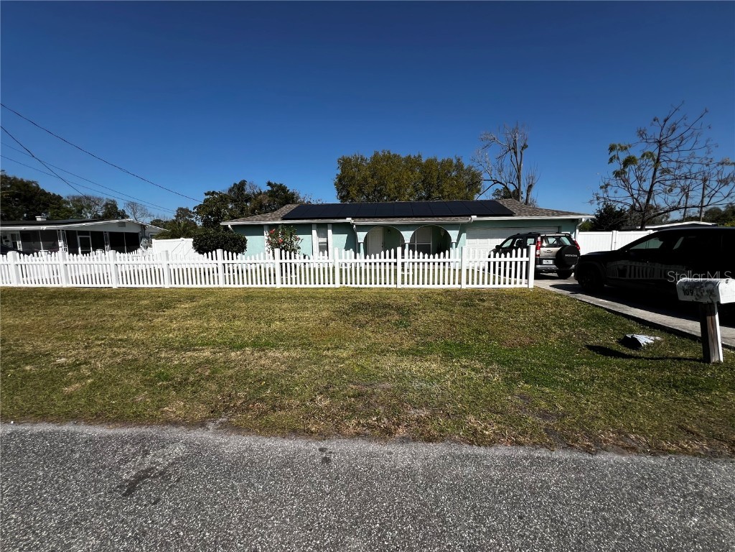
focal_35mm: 13
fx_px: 276
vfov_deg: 89.9
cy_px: 276
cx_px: 368
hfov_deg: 106.2
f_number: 1.8
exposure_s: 1/3125
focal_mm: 1.57
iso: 40
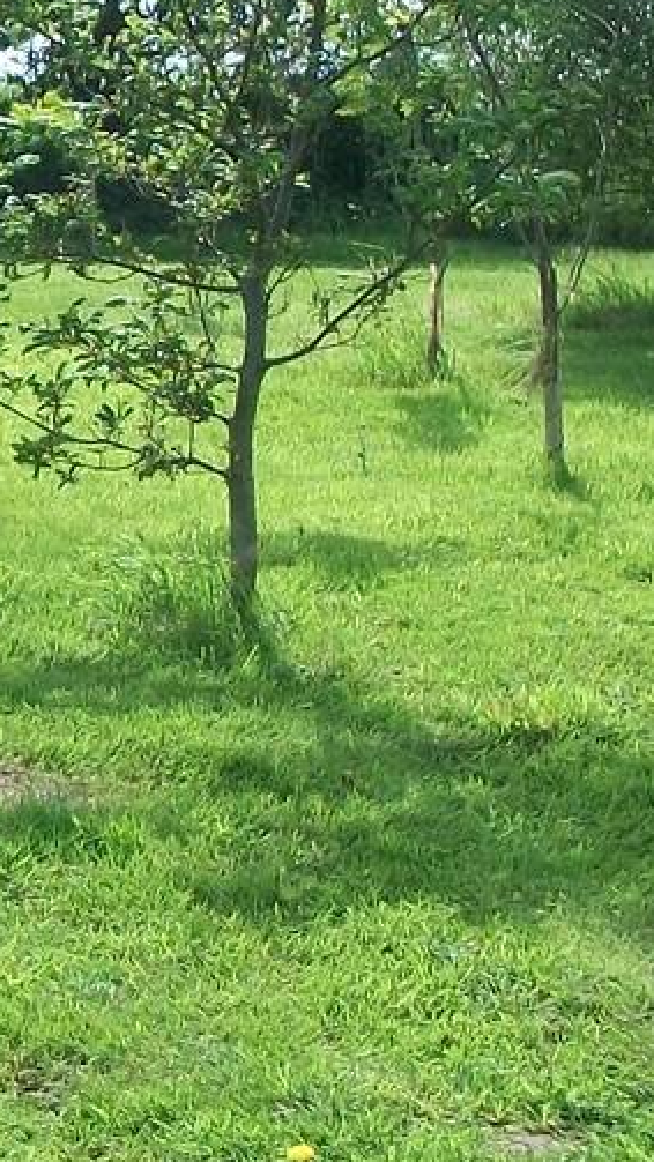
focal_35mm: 111
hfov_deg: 10.4
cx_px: -430
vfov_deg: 19.2
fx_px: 3421
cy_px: 425
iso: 80
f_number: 2.9
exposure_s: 1/640
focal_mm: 5.7
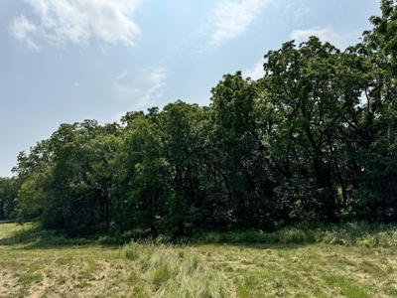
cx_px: 198
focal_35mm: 24
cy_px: 149
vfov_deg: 56.8
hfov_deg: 71.6
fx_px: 275
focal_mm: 6.76
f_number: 1.78
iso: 80
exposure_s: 1/9009
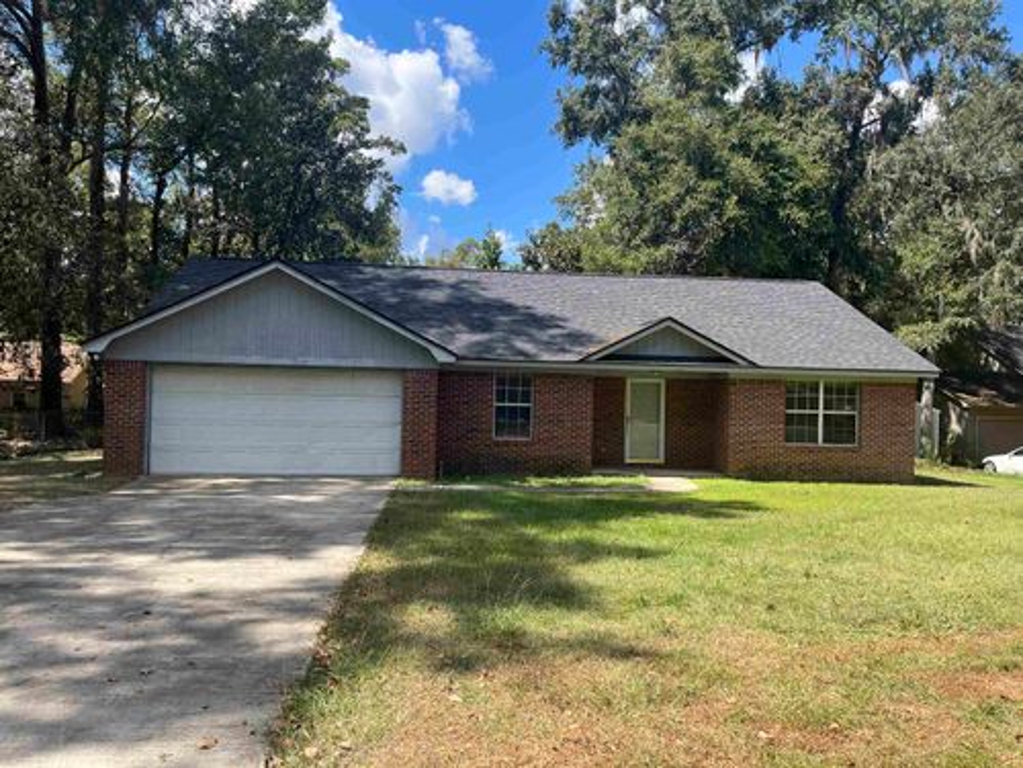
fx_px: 768
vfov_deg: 53.1
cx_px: 512
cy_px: 384
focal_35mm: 26
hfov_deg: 67.3
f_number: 1.6
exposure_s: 1/1623
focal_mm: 5.1
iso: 50
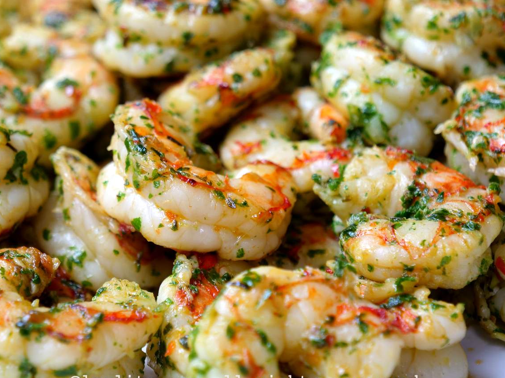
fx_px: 1663
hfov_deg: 17.3
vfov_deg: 13.0
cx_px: 239
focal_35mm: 114
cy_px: 192
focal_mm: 54
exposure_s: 1/125
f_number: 4
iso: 500
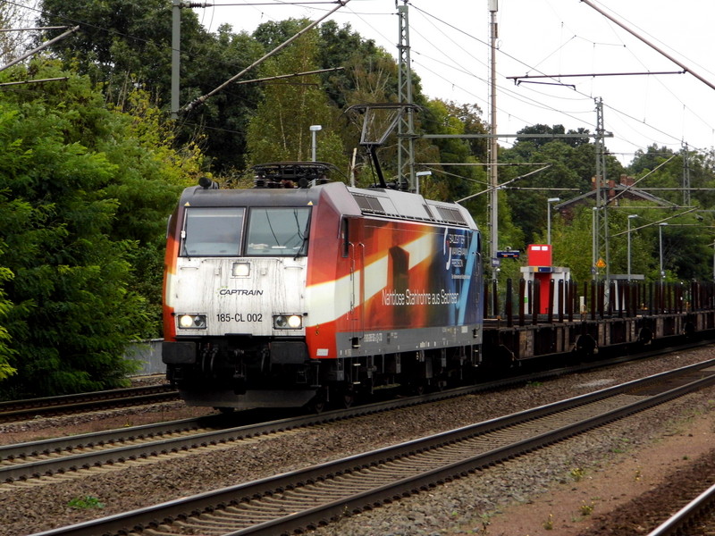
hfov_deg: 11.0
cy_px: 268
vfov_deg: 8.3
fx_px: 3697
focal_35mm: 179
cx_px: 358
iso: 100
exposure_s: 1/107
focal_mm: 32.1
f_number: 5.1
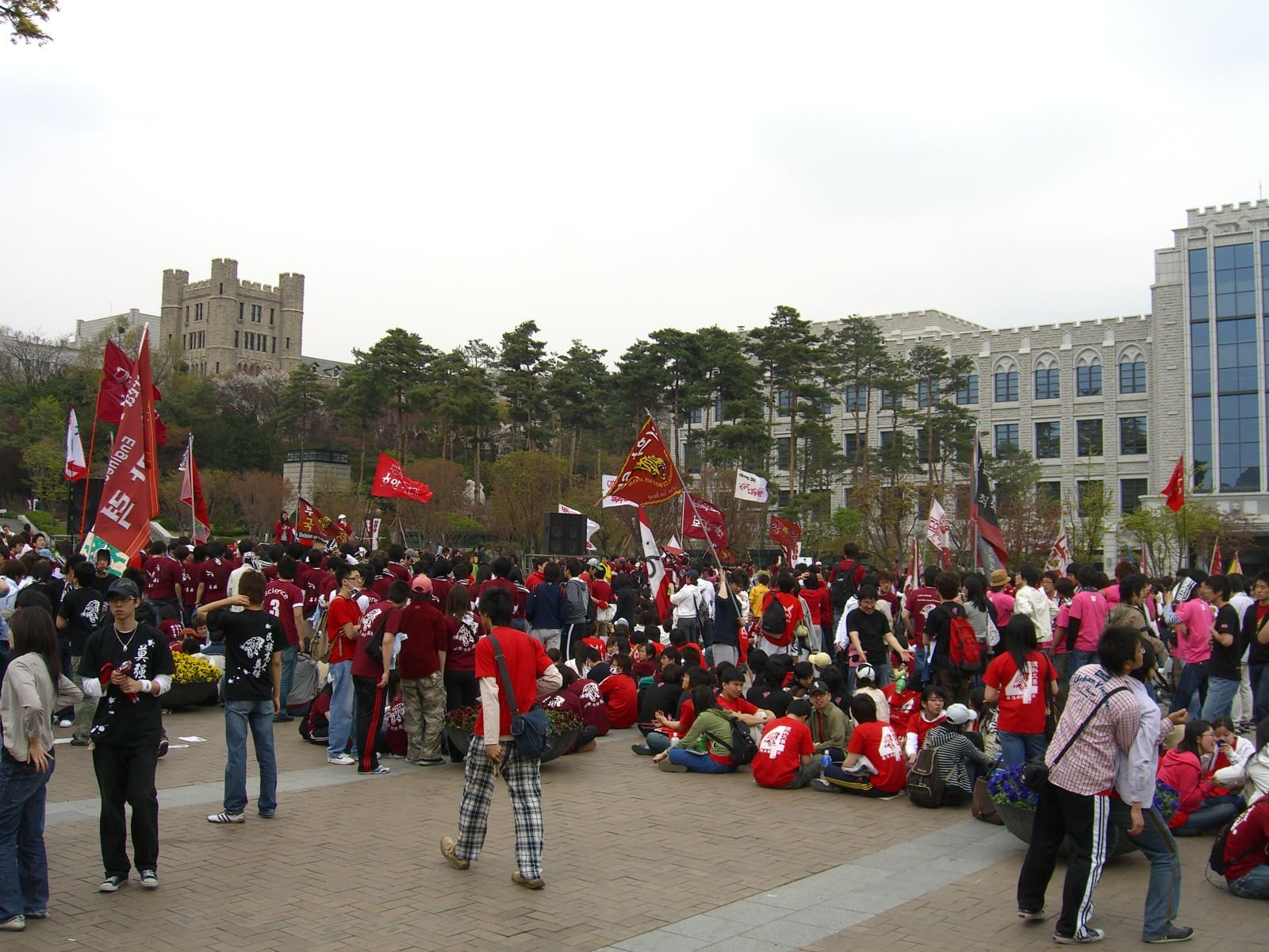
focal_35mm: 38
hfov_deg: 49.0
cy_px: 476
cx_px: 634
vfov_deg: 37.7
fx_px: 1393
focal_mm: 7.9
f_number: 4
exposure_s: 1/400
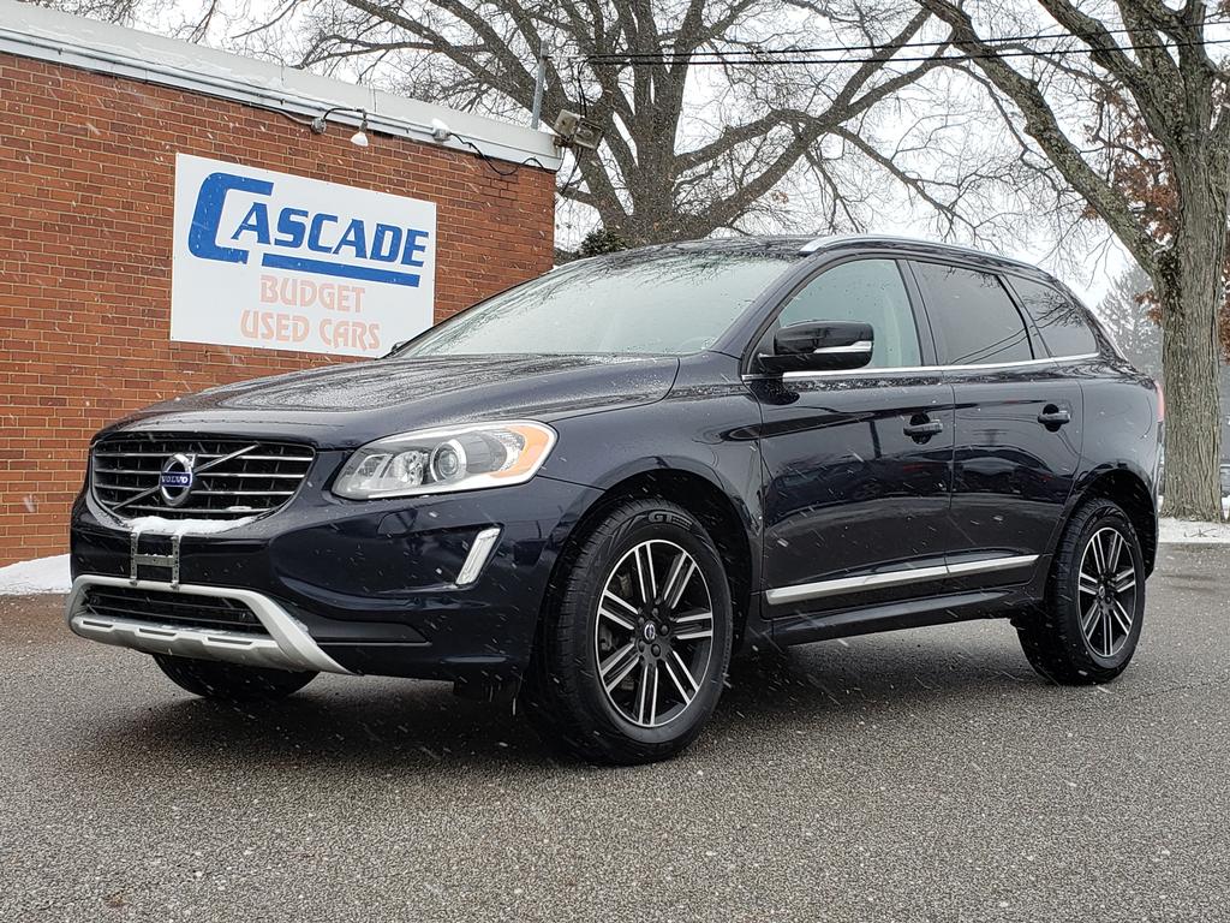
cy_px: 462
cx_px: 615
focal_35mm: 26
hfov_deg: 67.3
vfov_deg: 53.1
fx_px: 924
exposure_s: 1/164
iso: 50
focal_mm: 4.3
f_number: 2.4
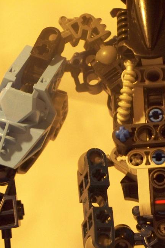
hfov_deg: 9.5
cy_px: 123
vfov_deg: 14.3
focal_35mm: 144
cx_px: 142
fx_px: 990
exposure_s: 1/20
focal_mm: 22.05
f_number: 3.8
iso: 400
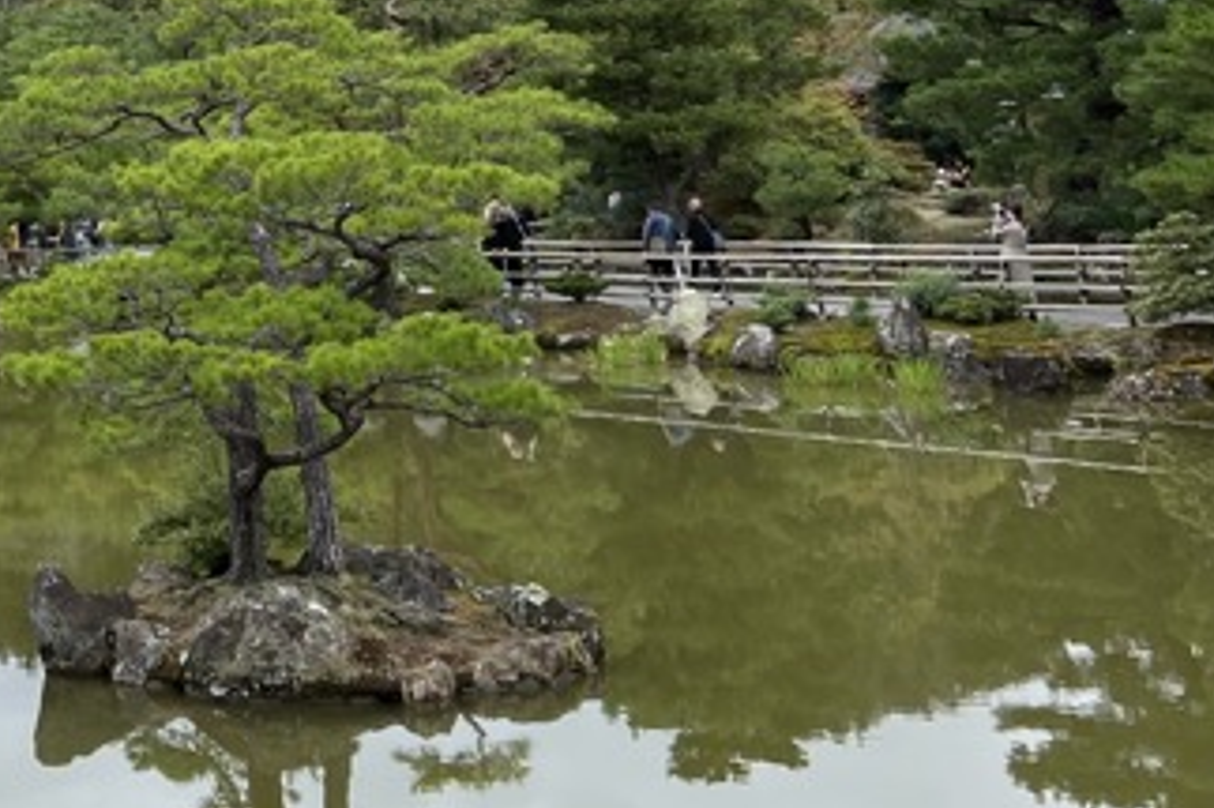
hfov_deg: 28.0
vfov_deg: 19.5
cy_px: -68
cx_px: -49
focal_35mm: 67
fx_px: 2258
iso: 50
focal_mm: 5.7
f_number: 1.5
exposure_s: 1/1412
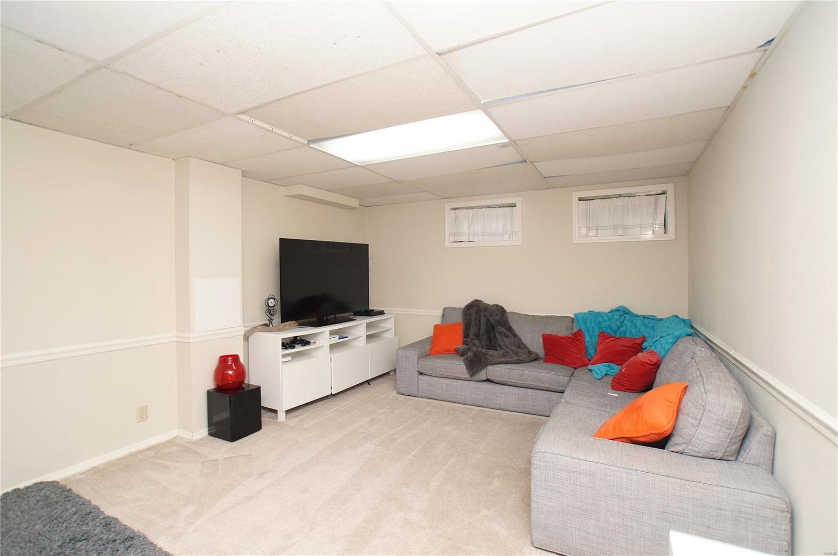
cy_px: 278
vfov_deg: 71.9
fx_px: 384
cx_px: 419
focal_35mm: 16
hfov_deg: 95.1
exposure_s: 1/60
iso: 640
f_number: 4.5
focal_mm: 11
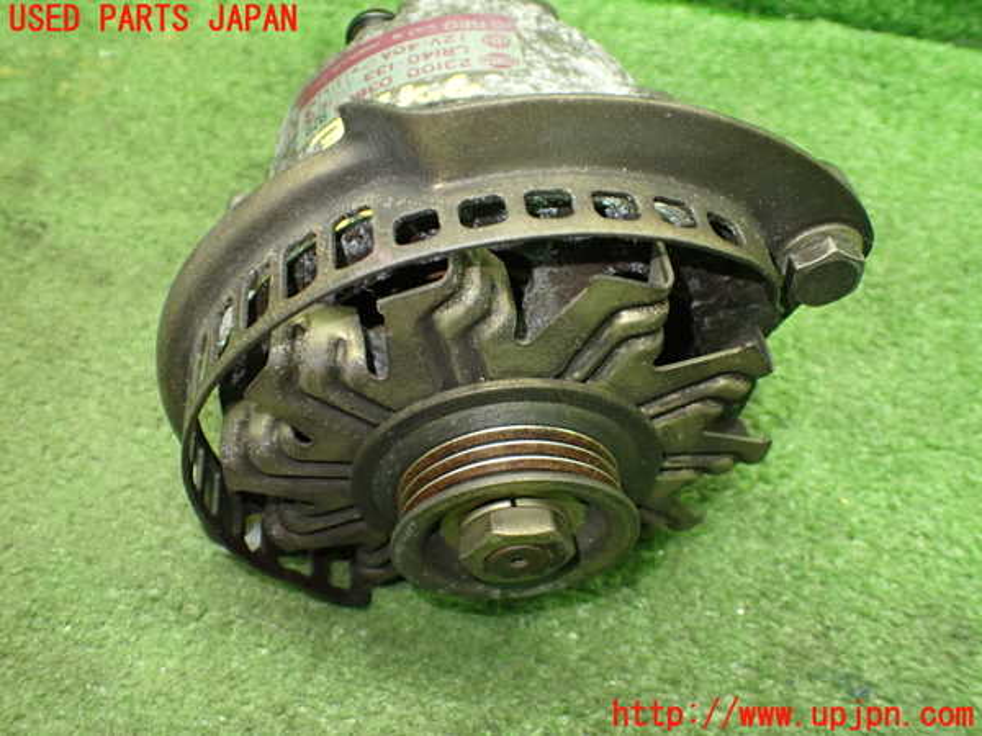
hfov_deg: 60.0
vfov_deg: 46.8
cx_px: 491
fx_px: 851
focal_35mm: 30
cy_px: 368
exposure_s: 1/50
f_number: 2.3
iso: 800
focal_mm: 5.4
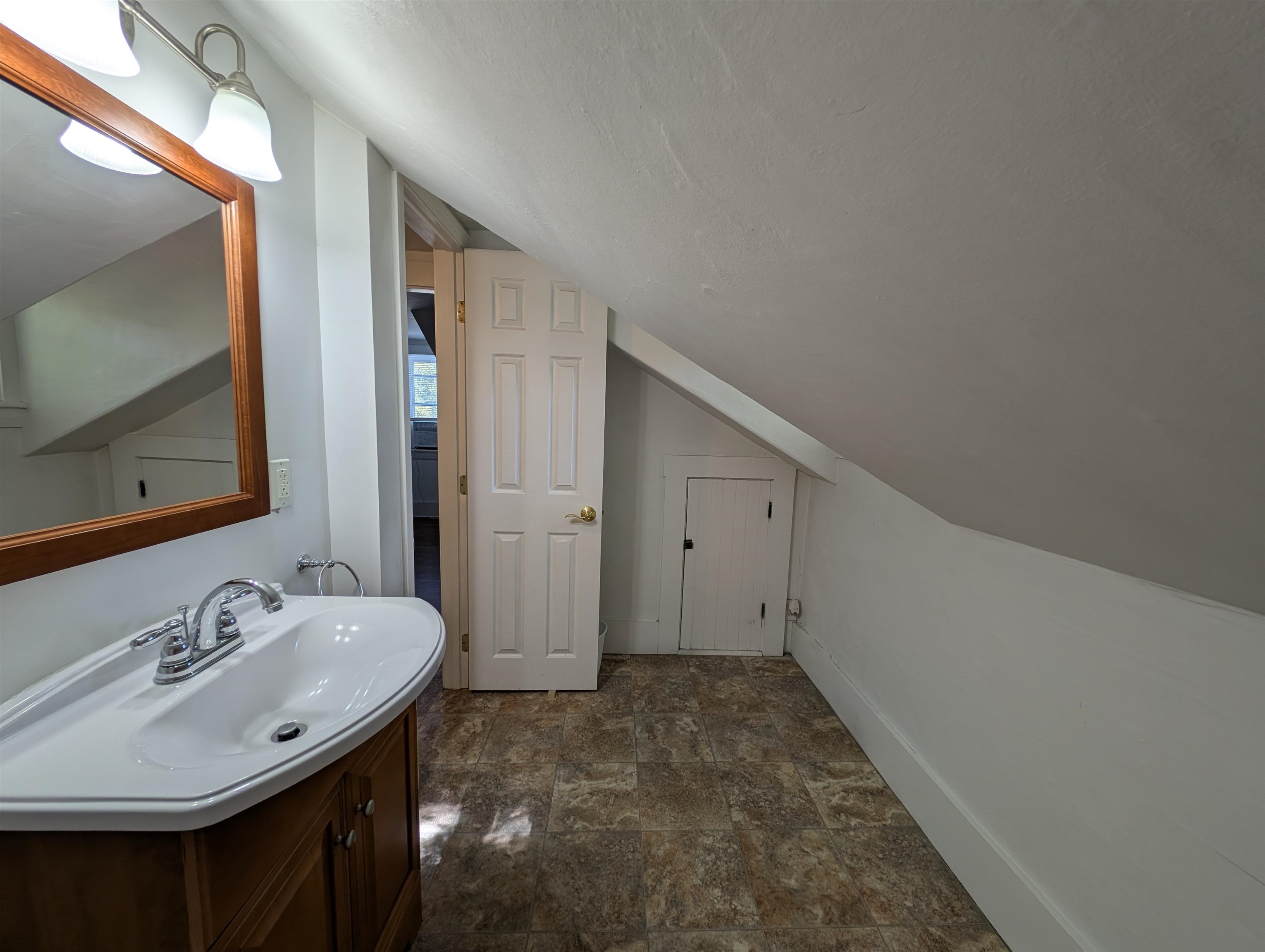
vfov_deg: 94.6
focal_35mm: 12
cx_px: 632
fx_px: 439
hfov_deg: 110.5
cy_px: 476
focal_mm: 2.23
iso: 59
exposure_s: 1/120
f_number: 1.95
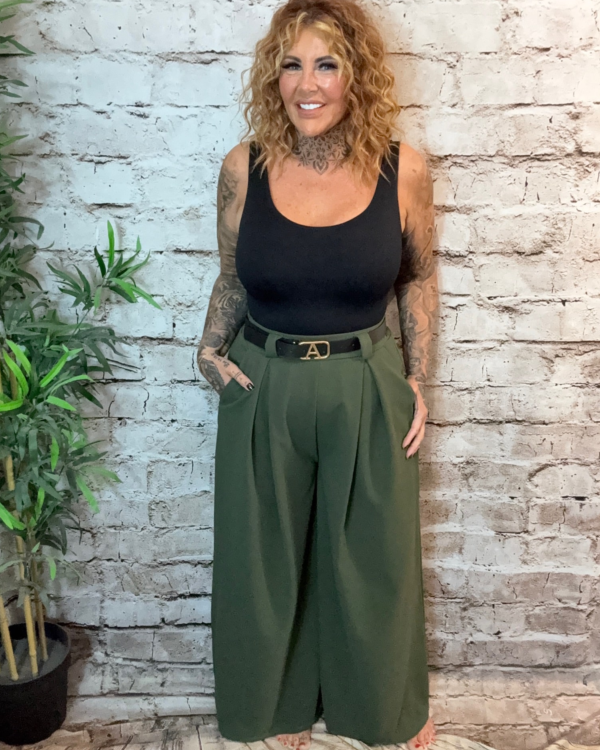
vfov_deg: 55.6
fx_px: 710
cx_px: 294
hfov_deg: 45.8
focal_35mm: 32
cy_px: 358
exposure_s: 1/33
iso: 250
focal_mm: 2.69
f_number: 1.9
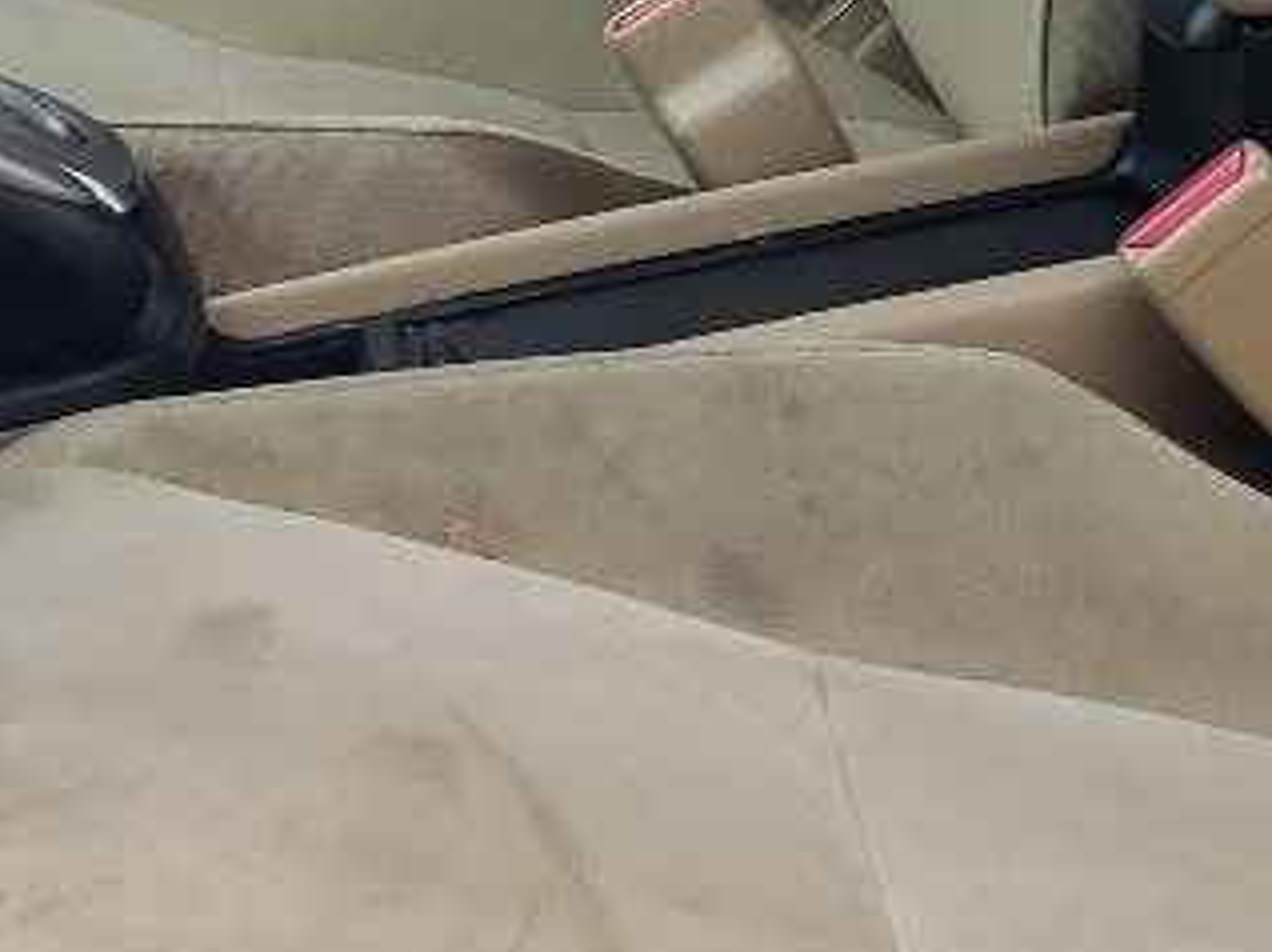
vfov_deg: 11.1
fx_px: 4810
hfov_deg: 15.1
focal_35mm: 131
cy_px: -140
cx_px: 636
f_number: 1.5
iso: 50
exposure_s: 1/455
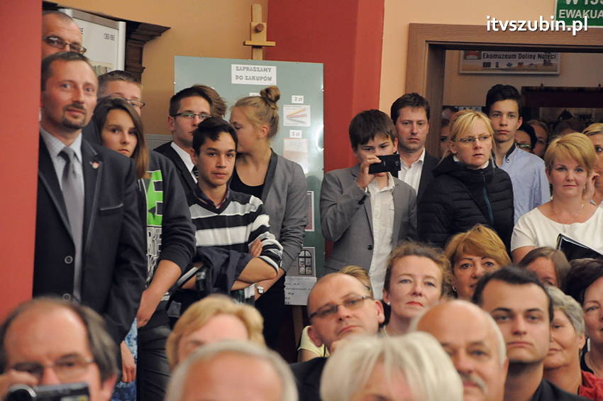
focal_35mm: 135
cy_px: 200
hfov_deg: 15.2
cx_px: 302
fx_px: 2259
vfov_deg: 10.1
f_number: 5.6
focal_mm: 90
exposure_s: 1/80
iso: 2500
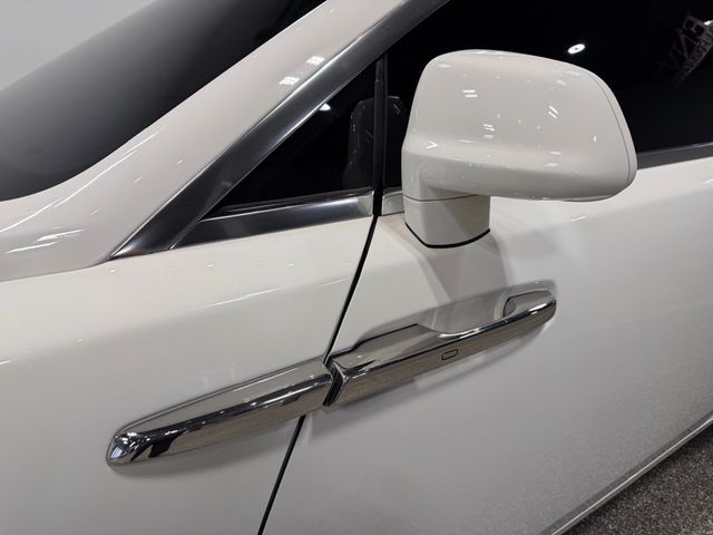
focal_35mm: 24
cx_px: 356
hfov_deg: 71.6
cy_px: 268
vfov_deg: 56.8
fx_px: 494
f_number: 1.78
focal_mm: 6.76
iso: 80
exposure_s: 1/488
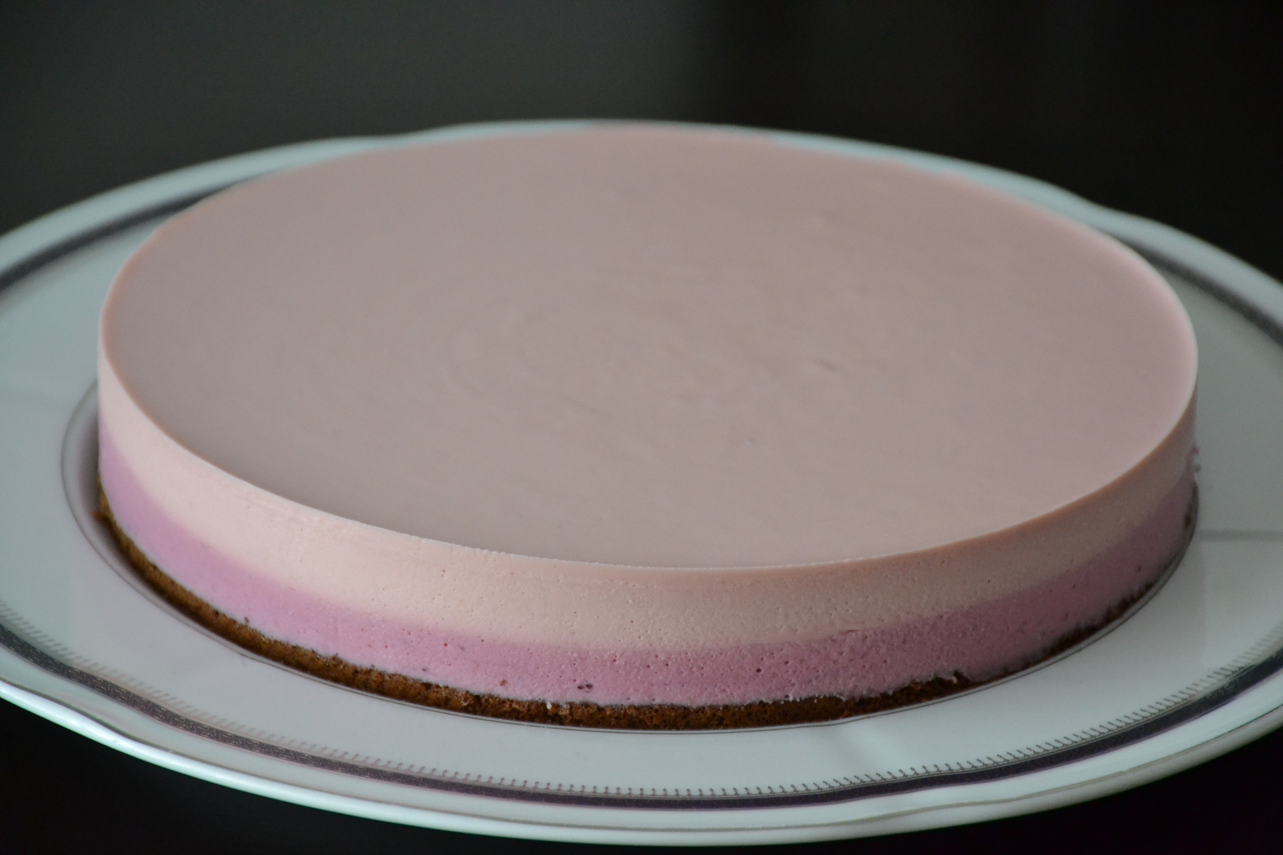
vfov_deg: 6.5
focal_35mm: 210
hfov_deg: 9.8
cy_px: 428
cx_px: 642
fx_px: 7484
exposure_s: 1/125
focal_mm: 140
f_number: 5.6
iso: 2000
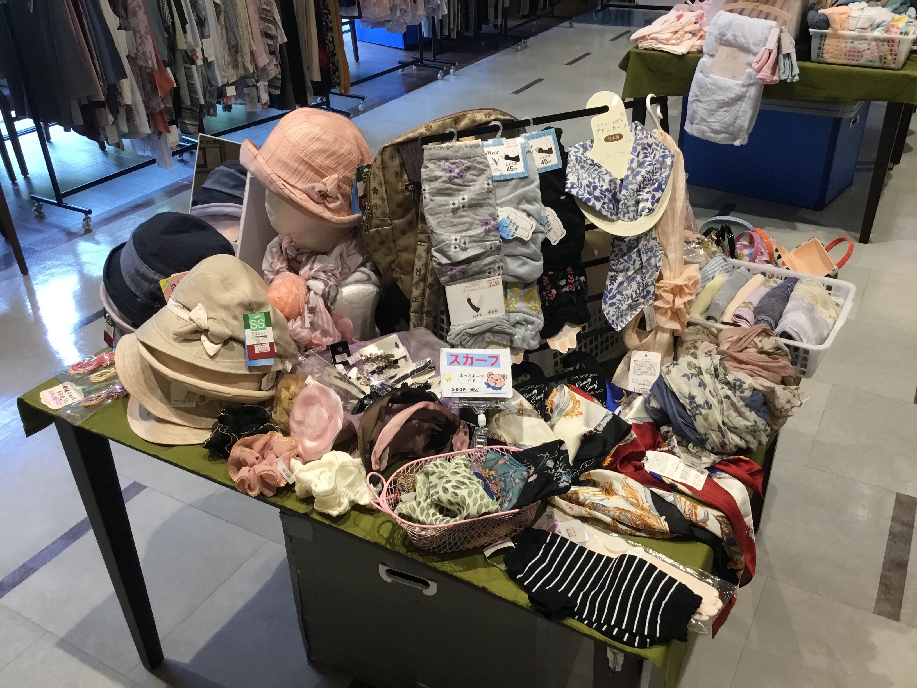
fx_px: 821
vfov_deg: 45.4
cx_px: 458
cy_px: 344
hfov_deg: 58.4
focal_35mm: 31
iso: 40
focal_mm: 3.3
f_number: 2.4
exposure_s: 1/30
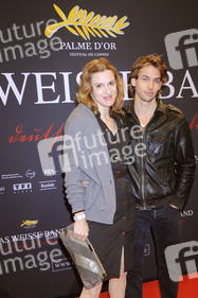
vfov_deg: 36.4
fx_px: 446
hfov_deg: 25.0
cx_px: 123
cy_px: 204
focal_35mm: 54
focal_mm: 38
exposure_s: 1/160
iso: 640
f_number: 5.6
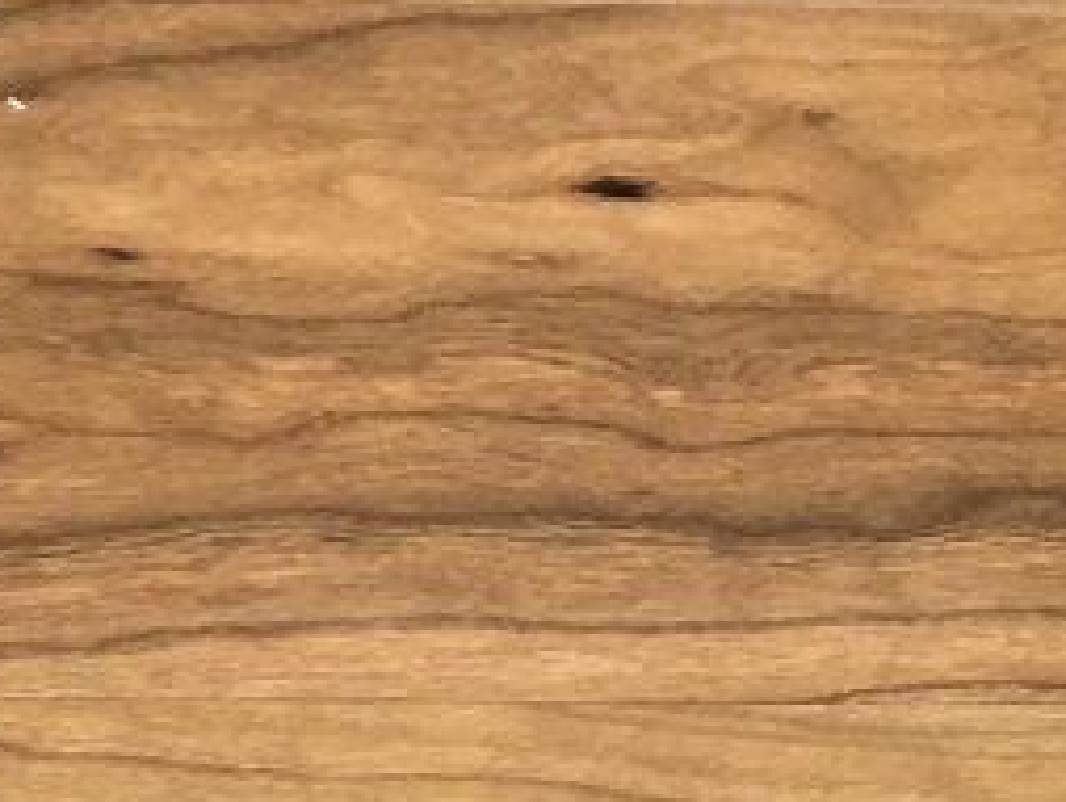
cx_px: -969
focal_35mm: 111
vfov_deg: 12.1
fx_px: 3421
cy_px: 1499
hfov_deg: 14.9
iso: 25
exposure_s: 1/50
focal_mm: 3.99
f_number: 1.8
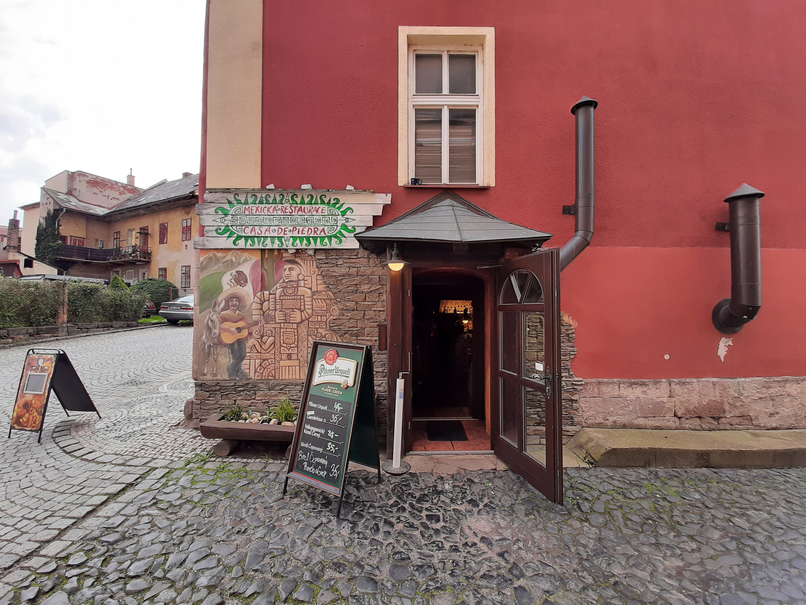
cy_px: 302
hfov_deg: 106.2
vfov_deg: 89.9
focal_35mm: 13
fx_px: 303
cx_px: 403
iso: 40
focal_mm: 1.42
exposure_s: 1/198
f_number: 2.2
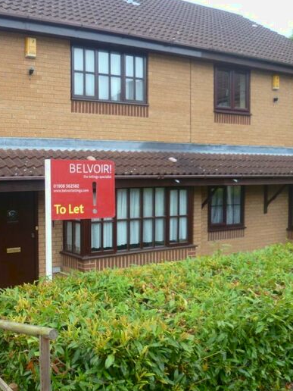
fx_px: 429
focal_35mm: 38
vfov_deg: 49.0
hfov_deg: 35.9
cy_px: 197
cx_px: 42
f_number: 2.8
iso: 80
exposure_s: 1/100
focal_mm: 5
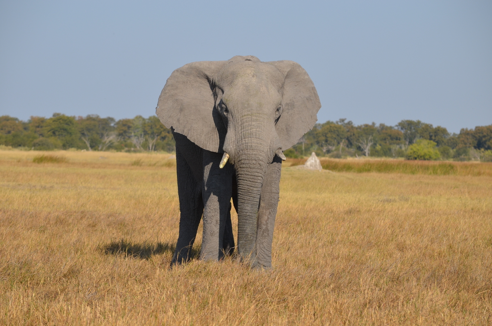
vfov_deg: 5.9
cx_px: 246
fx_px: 3171
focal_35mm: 232
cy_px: 163
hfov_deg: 8.9
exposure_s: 1/800
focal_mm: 155
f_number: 7.1
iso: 200
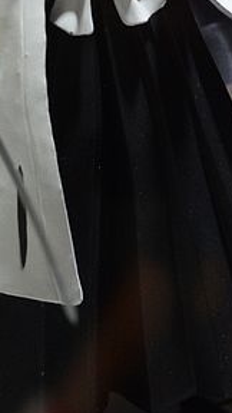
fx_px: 2384
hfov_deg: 5.6
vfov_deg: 9.7
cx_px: 80
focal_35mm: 218
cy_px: -142
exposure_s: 1/160
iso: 2000
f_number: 6.3
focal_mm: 50
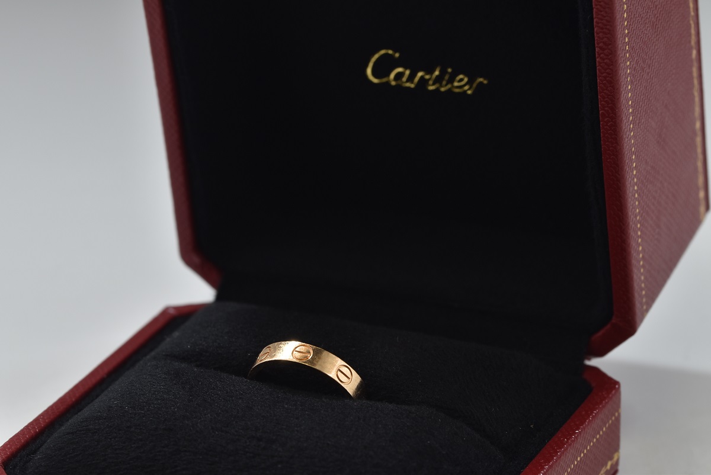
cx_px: 356
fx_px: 2668
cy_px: 238
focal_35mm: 135
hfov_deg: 15.2
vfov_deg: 10.2
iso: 100
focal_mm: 90
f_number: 13
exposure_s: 1/10
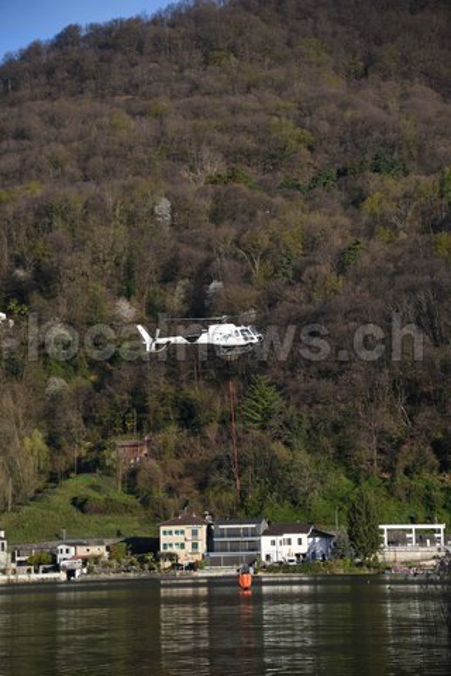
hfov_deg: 11.0
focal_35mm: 125
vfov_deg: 16.4
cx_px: 226
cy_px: 338
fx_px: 2349
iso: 200
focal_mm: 125
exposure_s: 1/800
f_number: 5.6
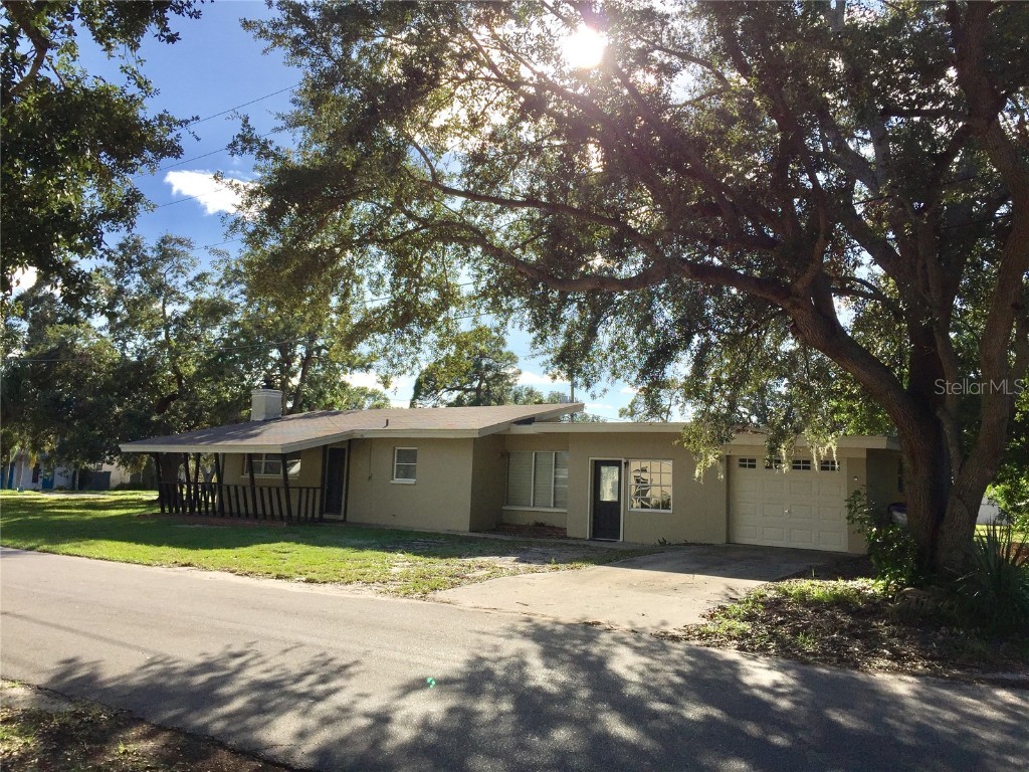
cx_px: 514
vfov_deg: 48.2
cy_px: 386
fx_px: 862
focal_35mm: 29
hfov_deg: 61.7
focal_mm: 4.15
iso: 32
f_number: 2.2
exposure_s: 1/2475
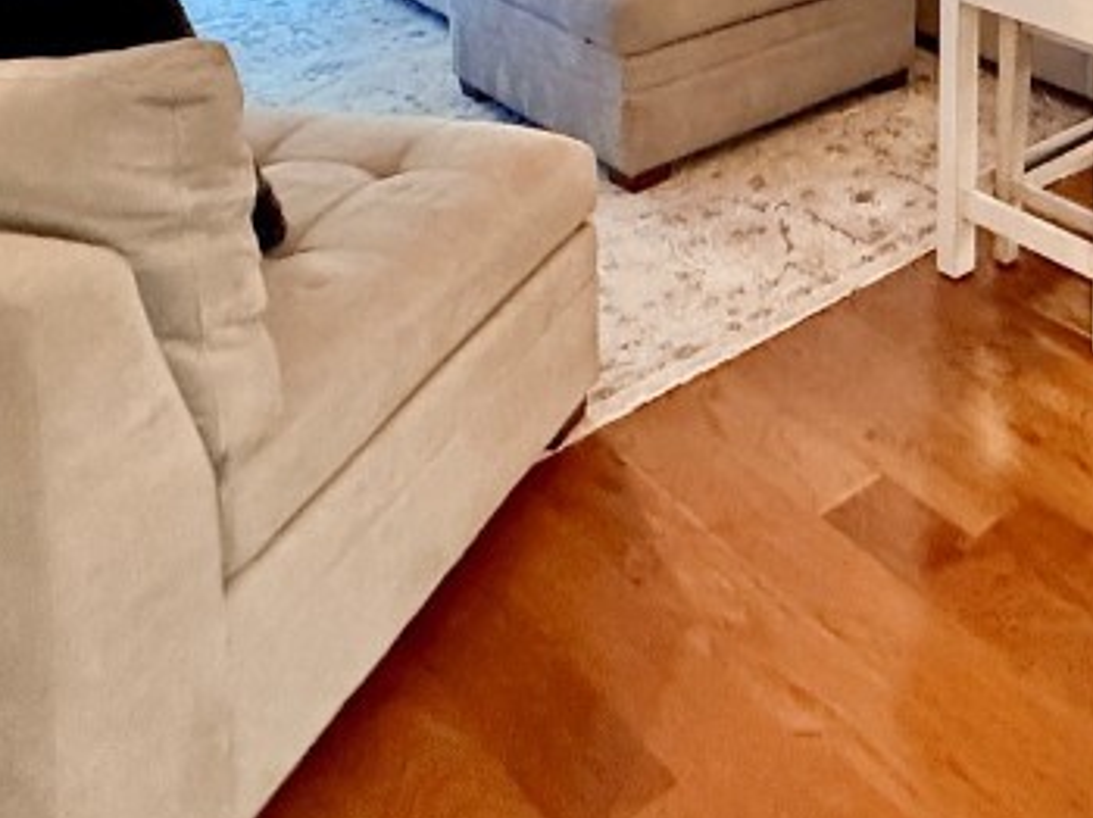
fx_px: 1294
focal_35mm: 41
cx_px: 1093
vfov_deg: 27.6
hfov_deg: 40.2
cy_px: -312
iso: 800
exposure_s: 1/60
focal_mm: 2.22
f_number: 2.2
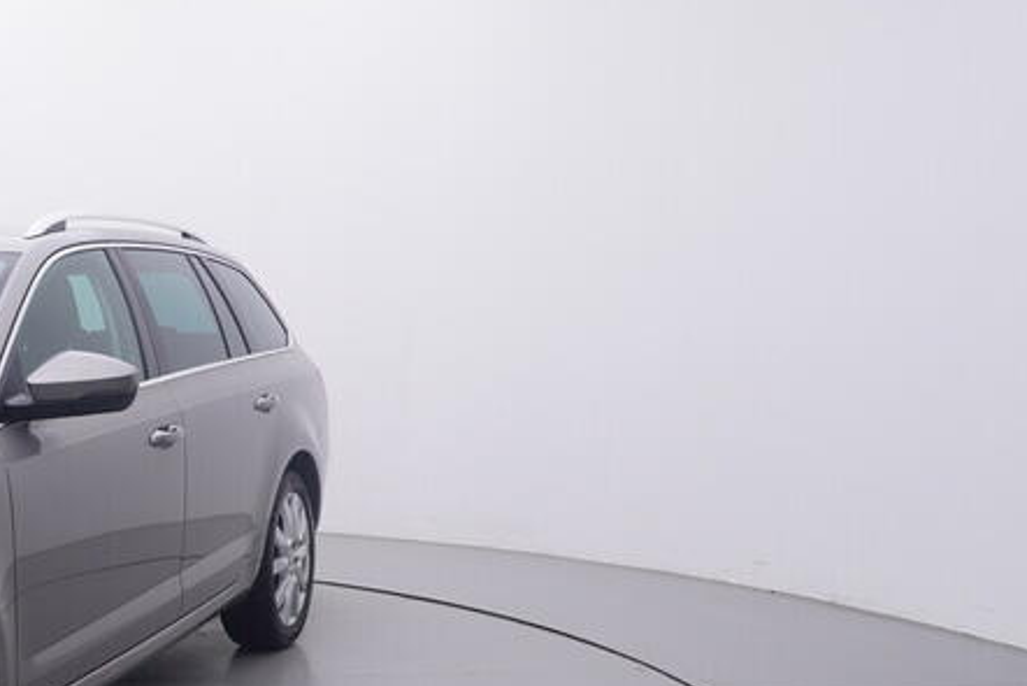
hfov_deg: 33.0
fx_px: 1488
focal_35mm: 52
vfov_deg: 25.7
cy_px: 488
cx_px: -121
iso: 200
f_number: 5
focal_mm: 15
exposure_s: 1/80
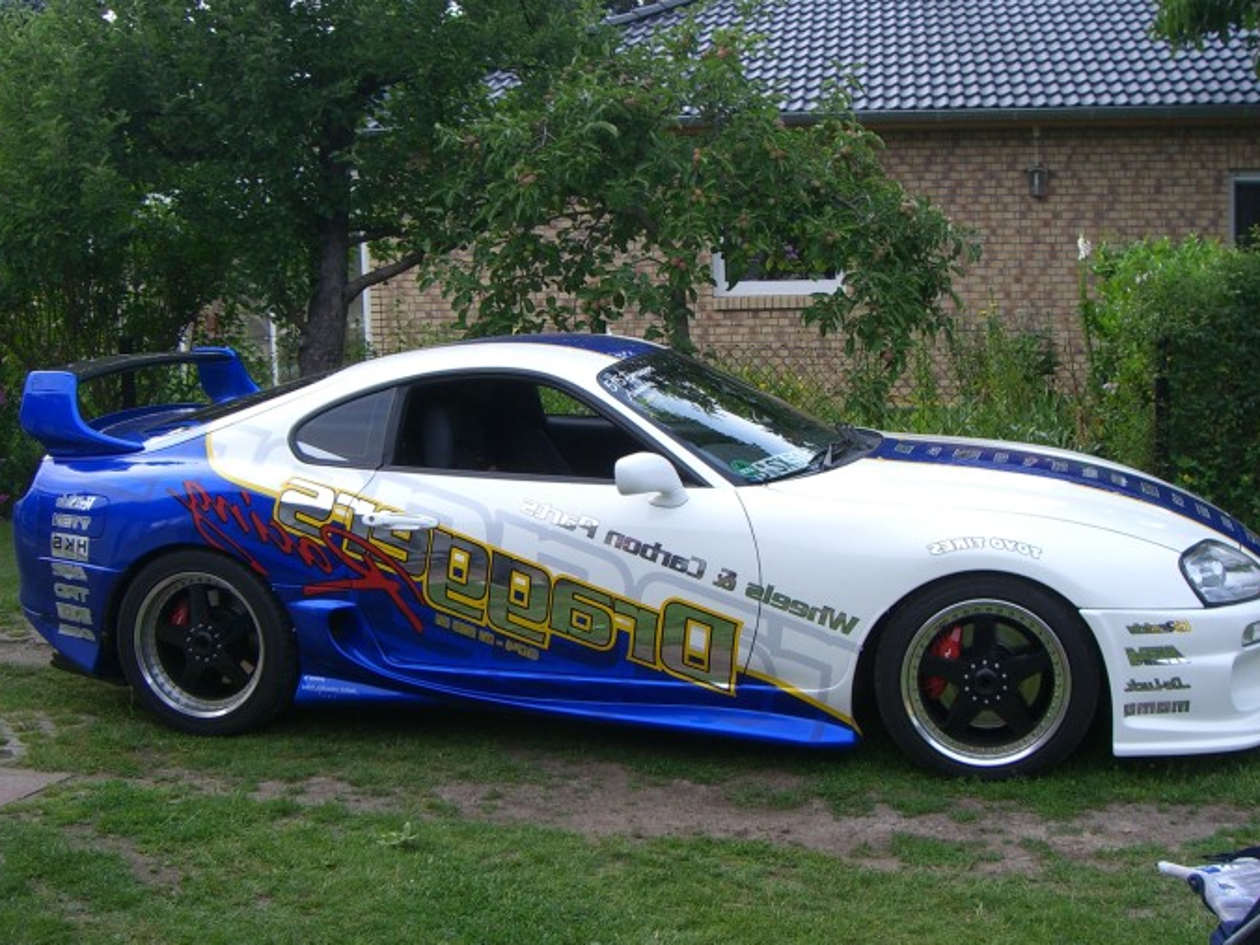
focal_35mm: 45
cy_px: 500
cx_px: 690
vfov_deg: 32.2
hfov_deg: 42.0
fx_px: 1638
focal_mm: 6.2
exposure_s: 1/160
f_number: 4.3
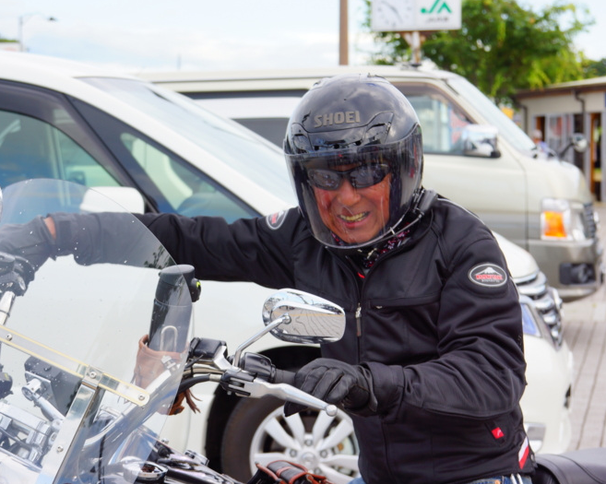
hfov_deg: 23.8
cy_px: 241
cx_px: 270
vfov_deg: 19.2
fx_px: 1434
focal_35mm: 80
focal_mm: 47
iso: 100
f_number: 5.6
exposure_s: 1/100
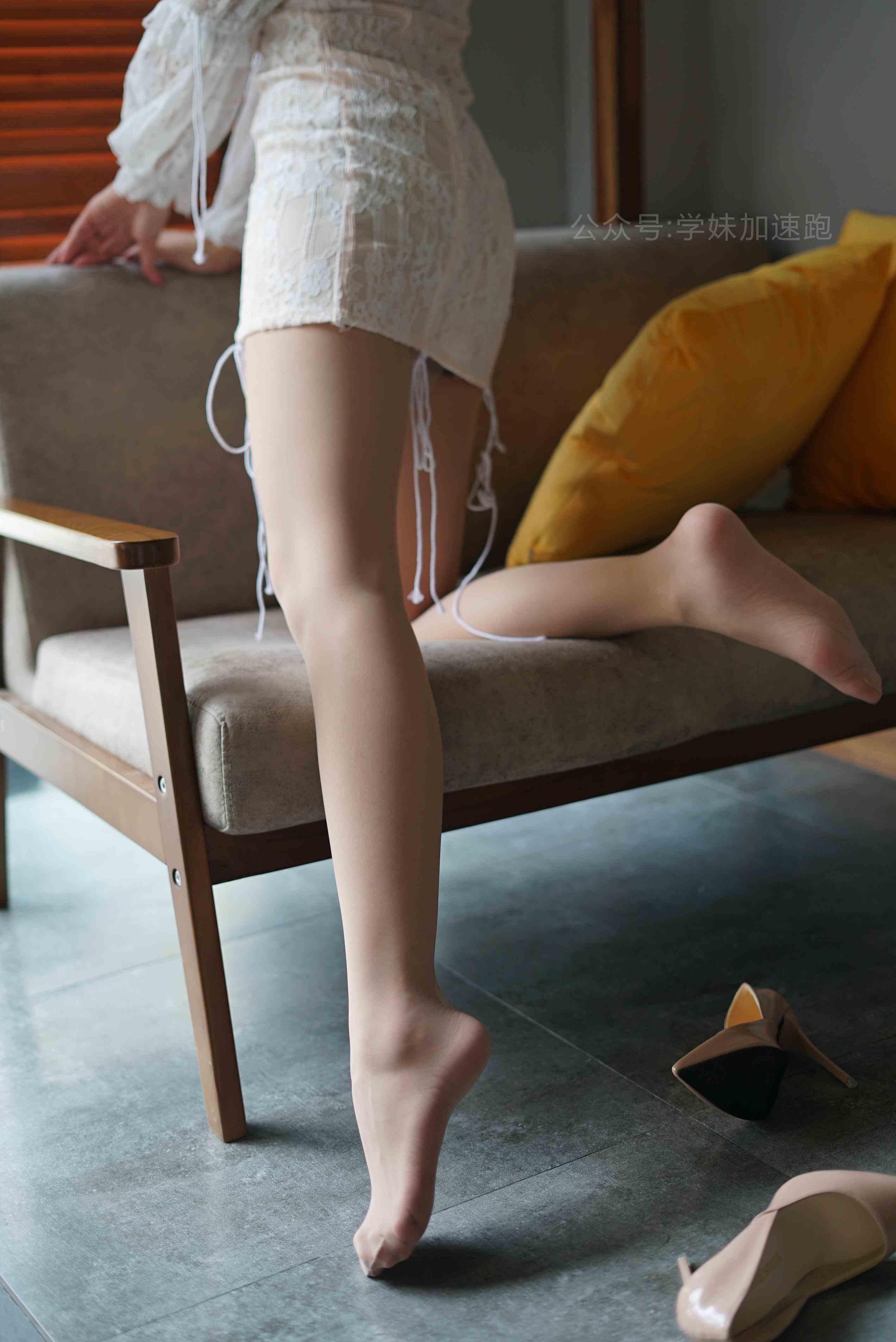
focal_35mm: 50
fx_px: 1864
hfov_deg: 27.0
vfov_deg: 39.6
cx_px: 448
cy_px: 671
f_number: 2.2
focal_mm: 50
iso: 160
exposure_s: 1/160
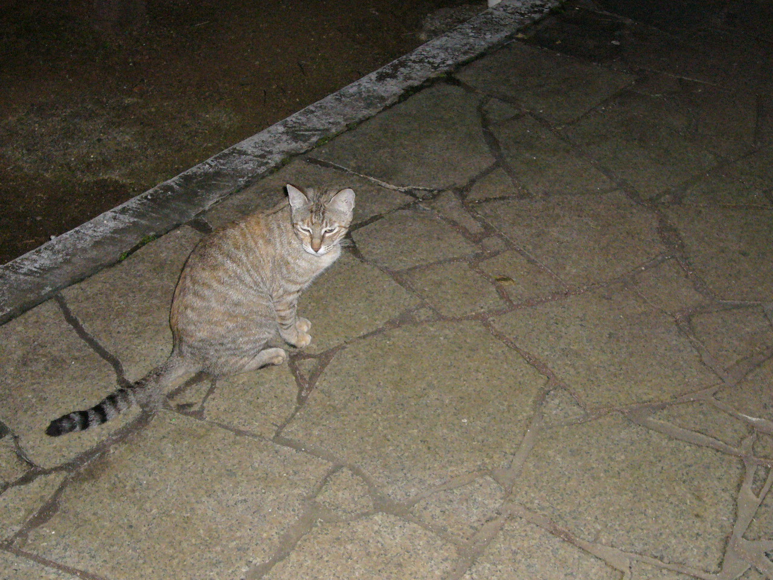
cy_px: 290
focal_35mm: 60
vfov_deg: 24.4
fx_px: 1340
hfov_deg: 32.2
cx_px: 386
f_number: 3.6
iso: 400
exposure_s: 1/60
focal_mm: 9.9
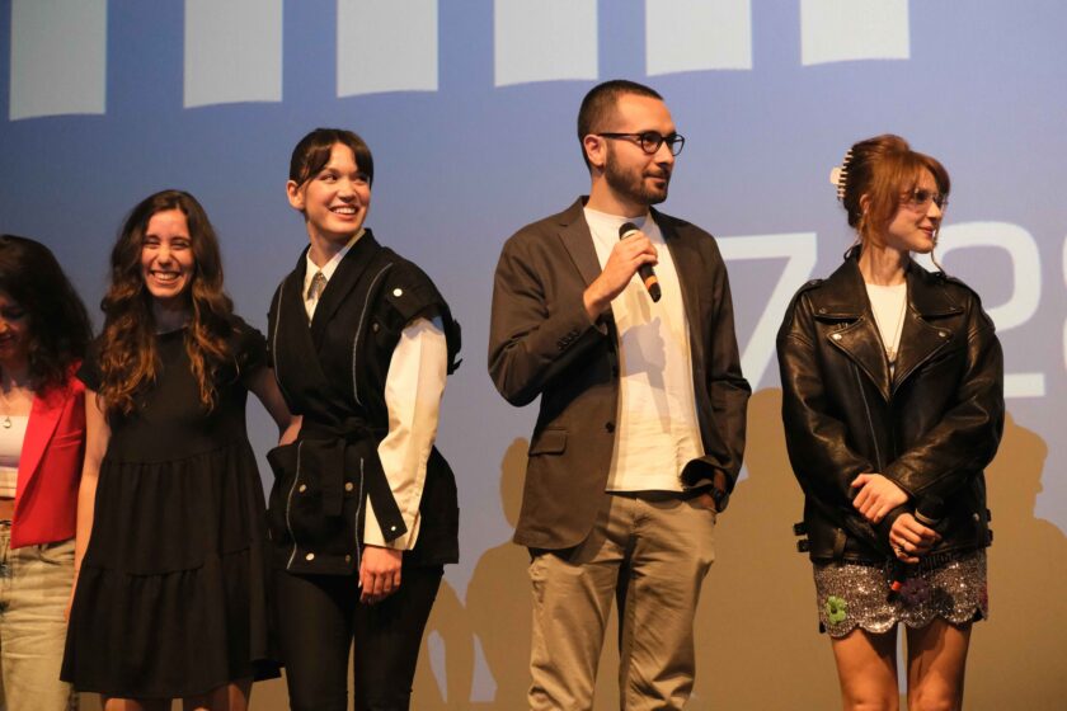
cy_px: 356
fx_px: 3112
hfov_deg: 19.5
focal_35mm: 105
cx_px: 534
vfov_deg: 13.0
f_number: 4
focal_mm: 70
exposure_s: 1/200
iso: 6400
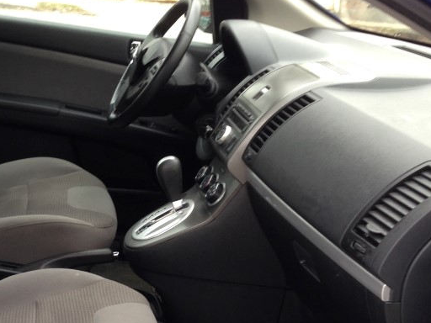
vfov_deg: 22.0
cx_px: 104
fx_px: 822
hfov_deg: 28.9
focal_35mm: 66
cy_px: 246
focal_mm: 4.12
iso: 50
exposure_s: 1/30
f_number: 2.4
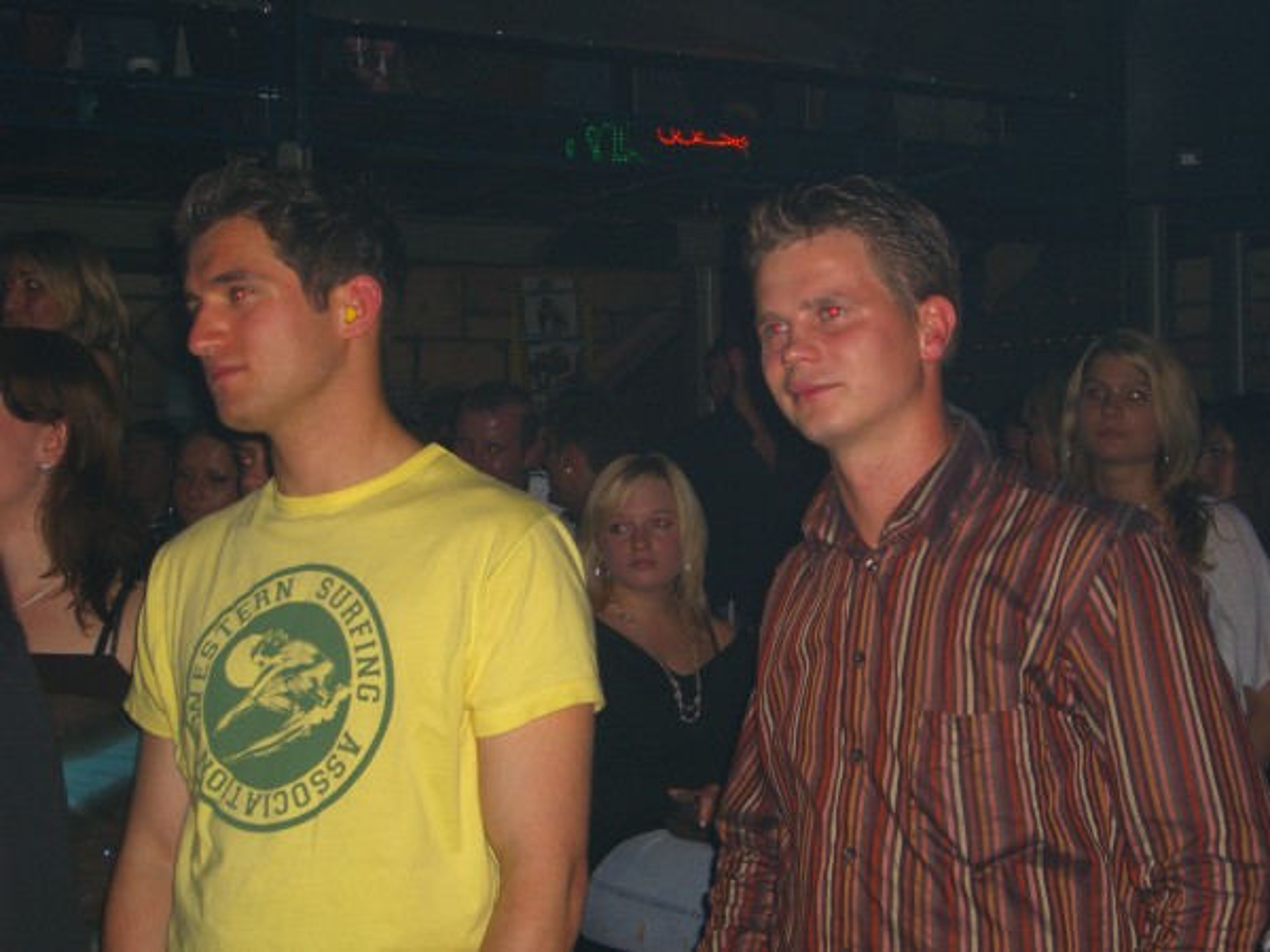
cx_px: 635
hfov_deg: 33.8
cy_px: 476
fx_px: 2091
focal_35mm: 57
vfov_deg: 25.7
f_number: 3.6
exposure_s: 1/60
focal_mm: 11.8
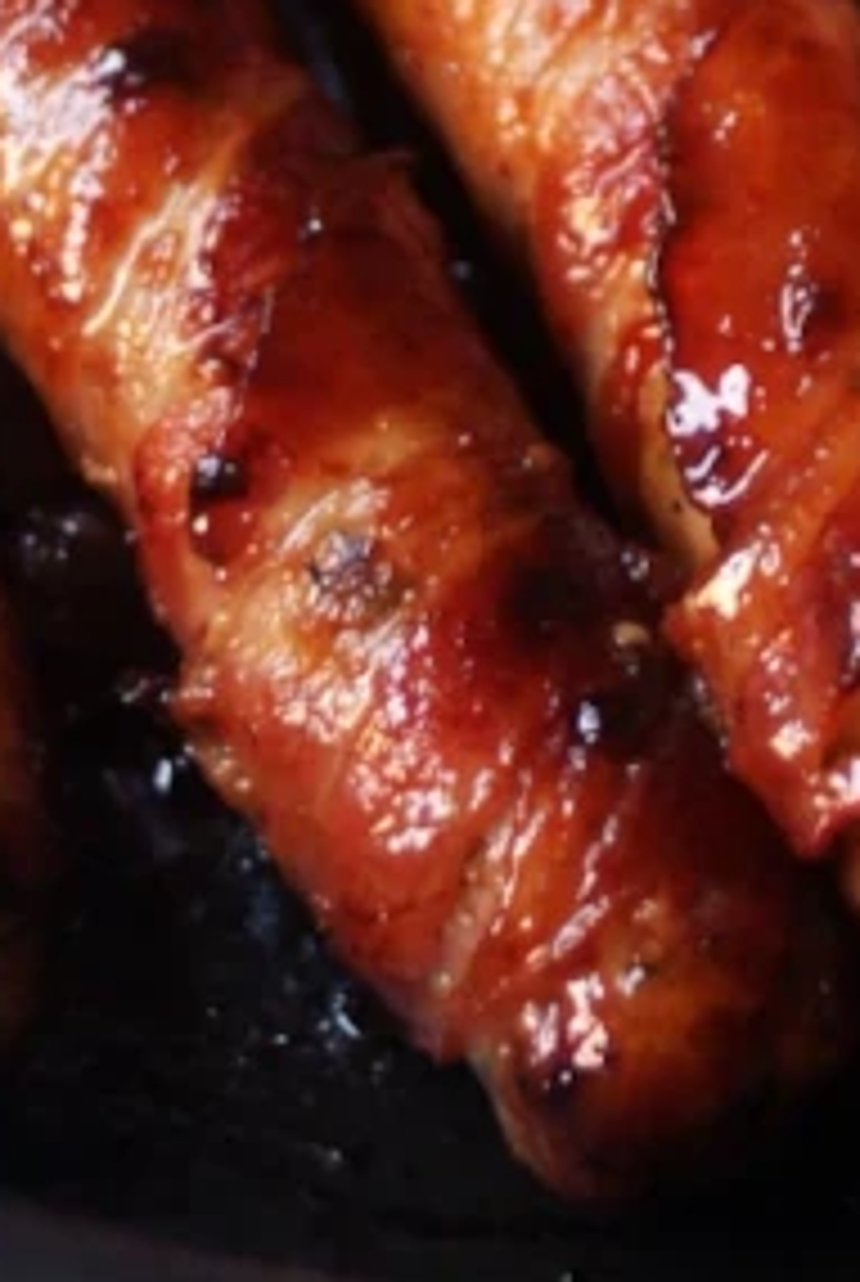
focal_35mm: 177
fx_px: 6319
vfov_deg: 11.4
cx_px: 520
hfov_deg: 7.8
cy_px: -117
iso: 400
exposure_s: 1/80
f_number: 2.8
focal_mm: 28
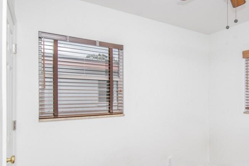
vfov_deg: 49.3
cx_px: 189
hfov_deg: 65.3
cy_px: 107
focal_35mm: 26
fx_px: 178
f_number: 7.1
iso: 640
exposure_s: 1/160
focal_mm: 11
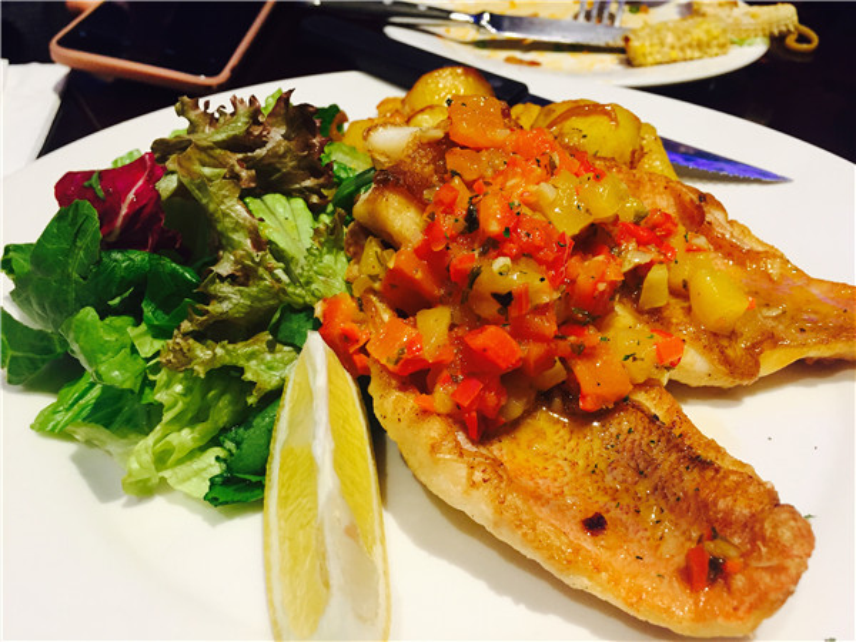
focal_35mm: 29
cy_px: 321
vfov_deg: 48.2
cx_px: 428
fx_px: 717
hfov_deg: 61.7
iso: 50
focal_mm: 4.15
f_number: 2.2
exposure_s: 1/30
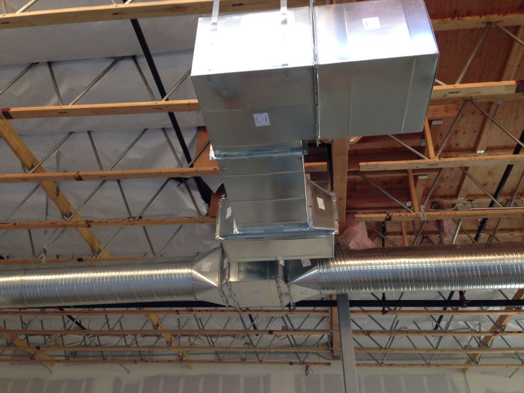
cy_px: 196
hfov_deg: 55.4
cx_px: 262
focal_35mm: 33
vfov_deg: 42.9
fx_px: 500
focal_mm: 4.12
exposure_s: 1/40
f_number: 2.4
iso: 50
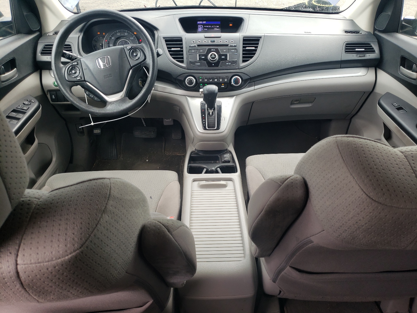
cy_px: 156
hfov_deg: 67.3
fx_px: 313
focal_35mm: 26
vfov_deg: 53.1
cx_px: 208
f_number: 1.5
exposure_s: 1/120
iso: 50
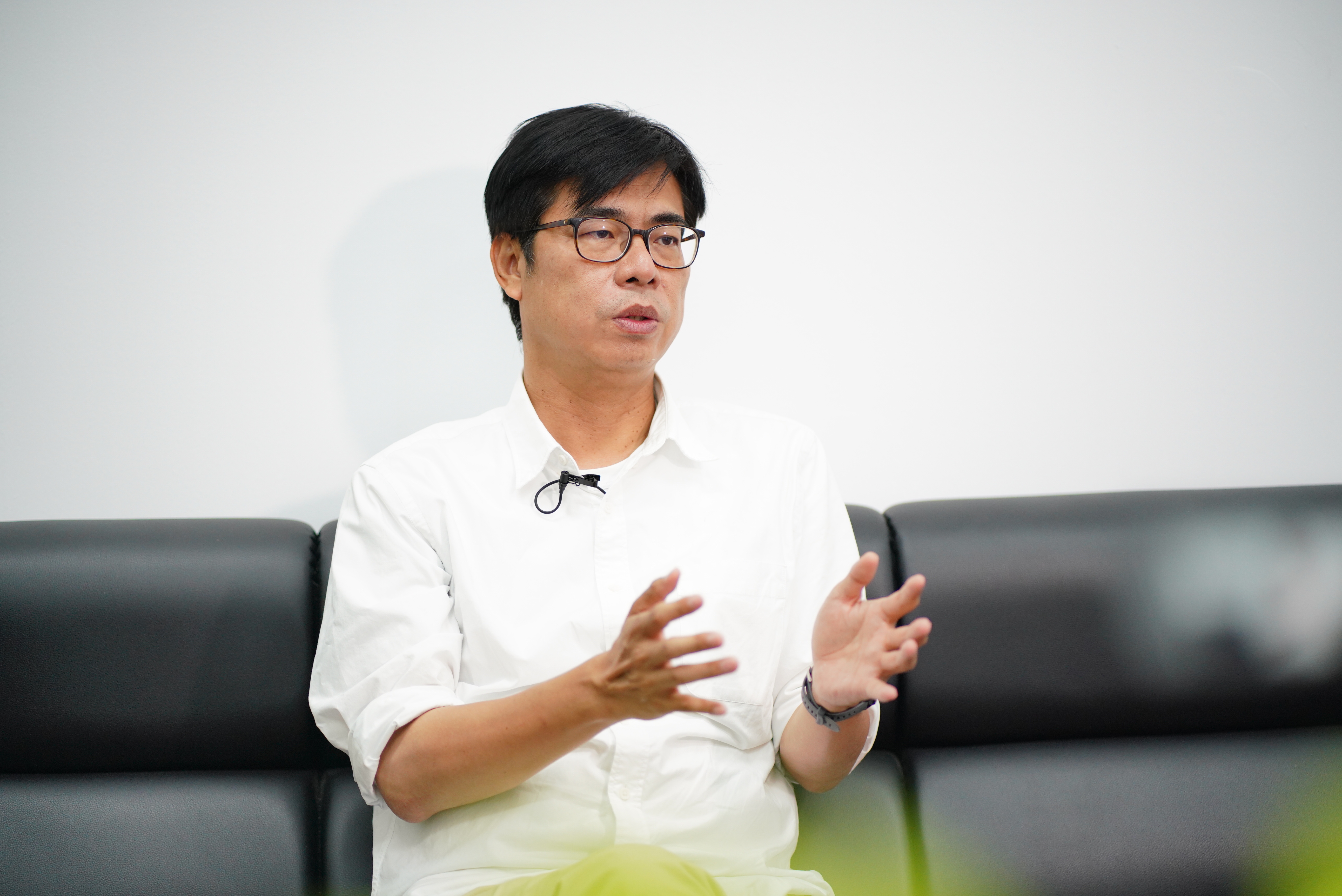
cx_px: 671
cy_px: 448
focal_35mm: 85
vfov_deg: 16.1
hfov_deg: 23.9
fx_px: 3169
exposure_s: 1/400
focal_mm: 85
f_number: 1.8
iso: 1000
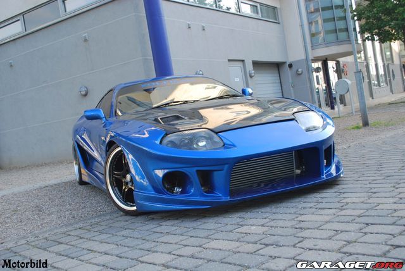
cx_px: 202
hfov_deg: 49.5
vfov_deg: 34.3
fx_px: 439
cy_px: 136
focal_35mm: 39
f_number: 5
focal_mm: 26
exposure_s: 1/100
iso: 200
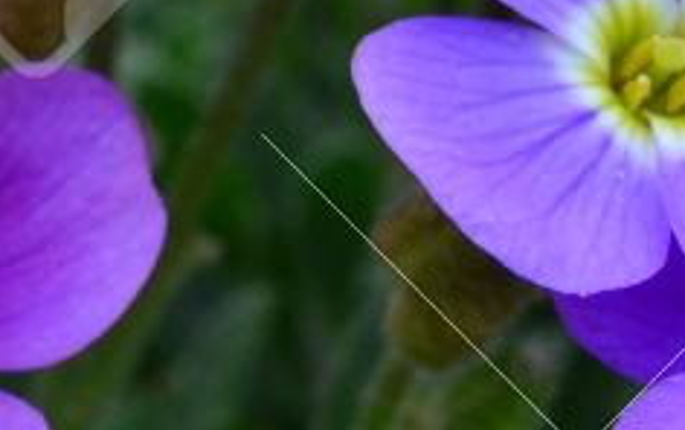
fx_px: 6279
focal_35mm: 336
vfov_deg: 3.9
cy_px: -202
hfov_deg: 6.1
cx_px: -485
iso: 100
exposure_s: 1/10
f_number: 18
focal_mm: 40
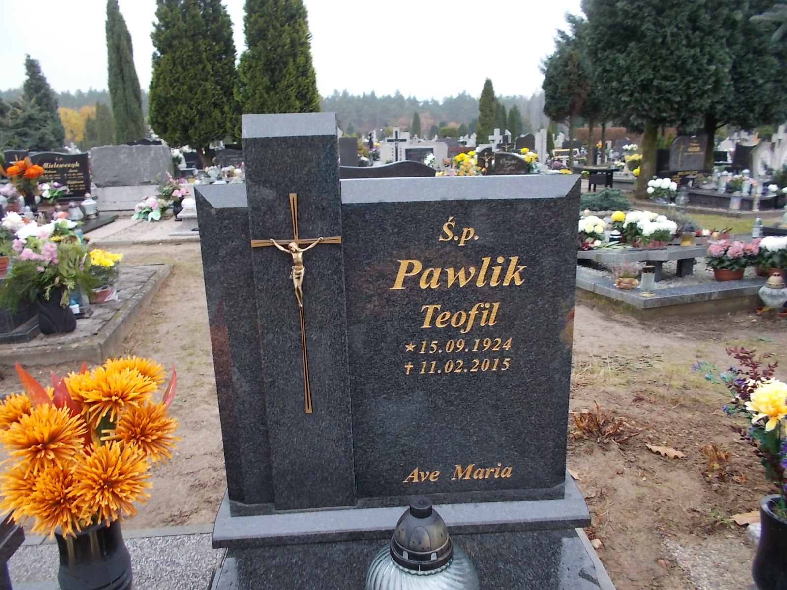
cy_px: 295
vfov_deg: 53.1
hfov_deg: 67.3
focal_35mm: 26
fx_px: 591
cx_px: 394
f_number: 3.2
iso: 80
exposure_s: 1/40
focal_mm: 4.6
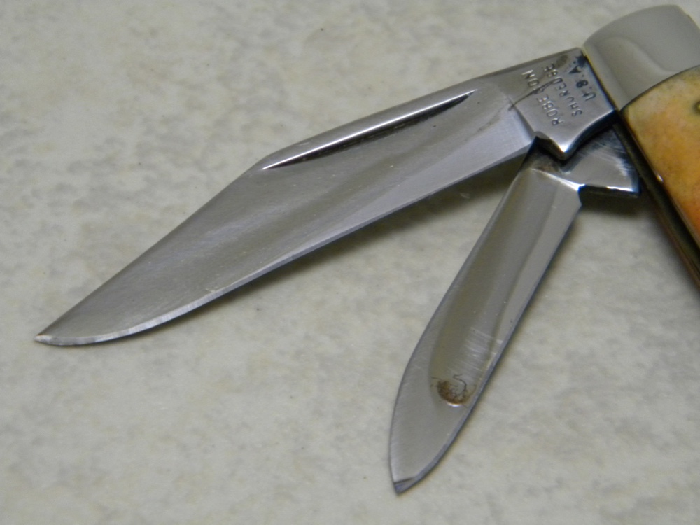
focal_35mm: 183
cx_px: 350
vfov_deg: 8.1
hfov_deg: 10.8
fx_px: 3701
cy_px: 262
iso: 400
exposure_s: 1/25.2
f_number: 5.2
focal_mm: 33.1
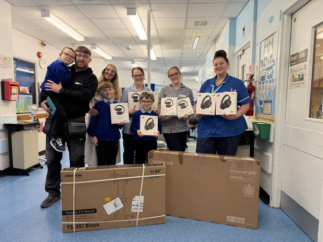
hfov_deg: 71.6
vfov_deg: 56.8
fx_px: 224
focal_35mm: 24
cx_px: 162
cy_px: 121
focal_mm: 6.76
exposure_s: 1/100
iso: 200
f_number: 1.78
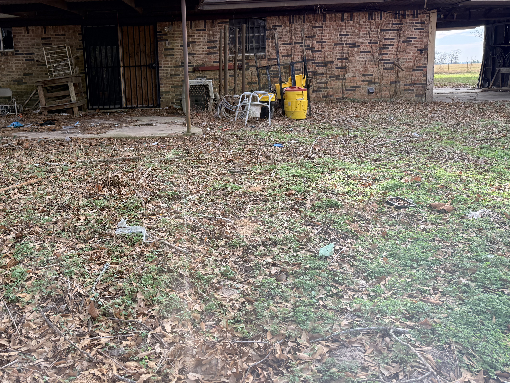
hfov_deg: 55.8
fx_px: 471
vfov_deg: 44.0
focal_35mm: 32
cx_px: 177
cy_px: 155
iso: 100
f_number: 1.78
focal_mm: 6.76
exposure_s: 1/822
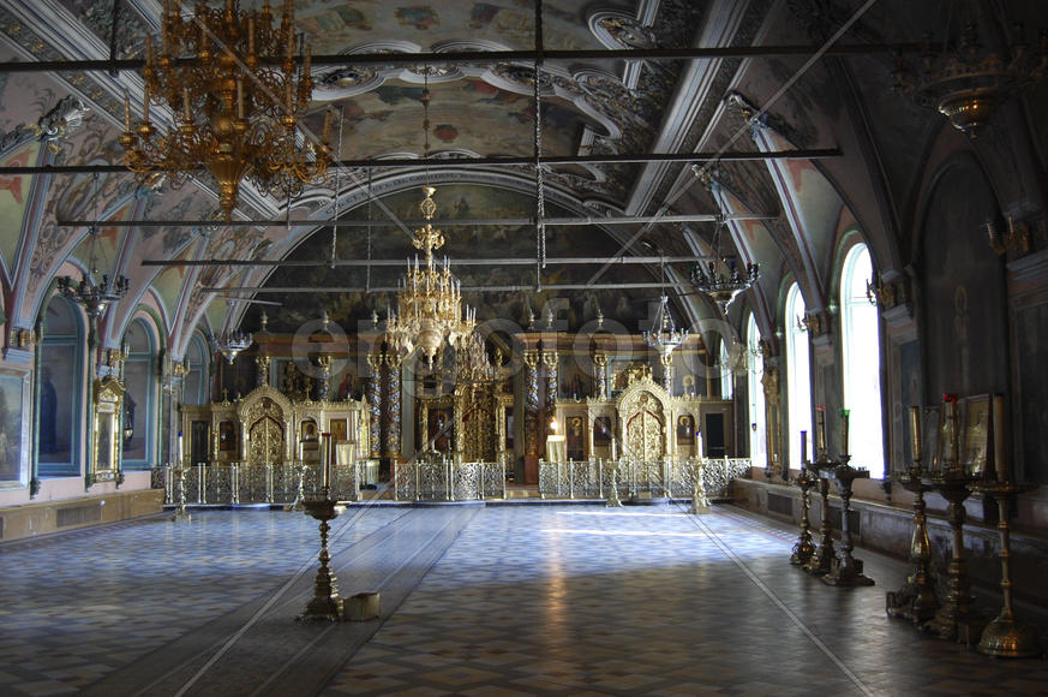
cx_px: 524
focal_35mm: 39
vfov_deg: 34.1
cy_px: 348
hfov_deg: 49.6
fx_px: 1134
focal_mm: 26
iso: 800
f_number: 4
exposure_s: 1/10
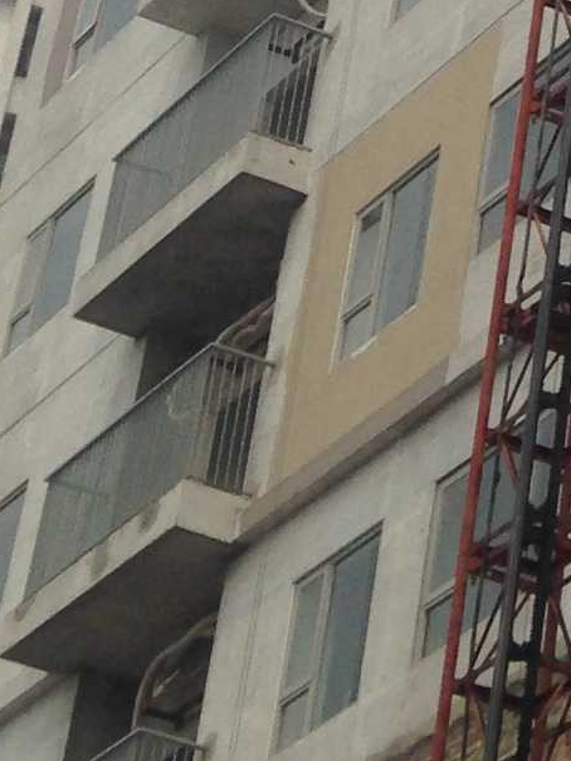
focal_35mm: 178
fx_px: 3913
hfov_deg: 8.2
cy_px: -955
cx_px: 882
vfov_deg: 10.0
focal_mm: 4.12
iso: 50
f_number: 2.4
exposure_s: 1/3012
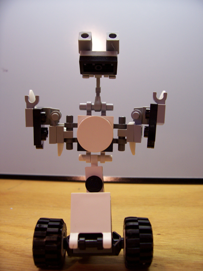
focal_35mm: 34
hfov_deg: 41.8
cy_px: 136
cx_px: 102
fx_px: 266
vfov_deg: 54.0
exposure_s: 1/32
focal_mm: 5.6
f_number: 2.7
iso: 94
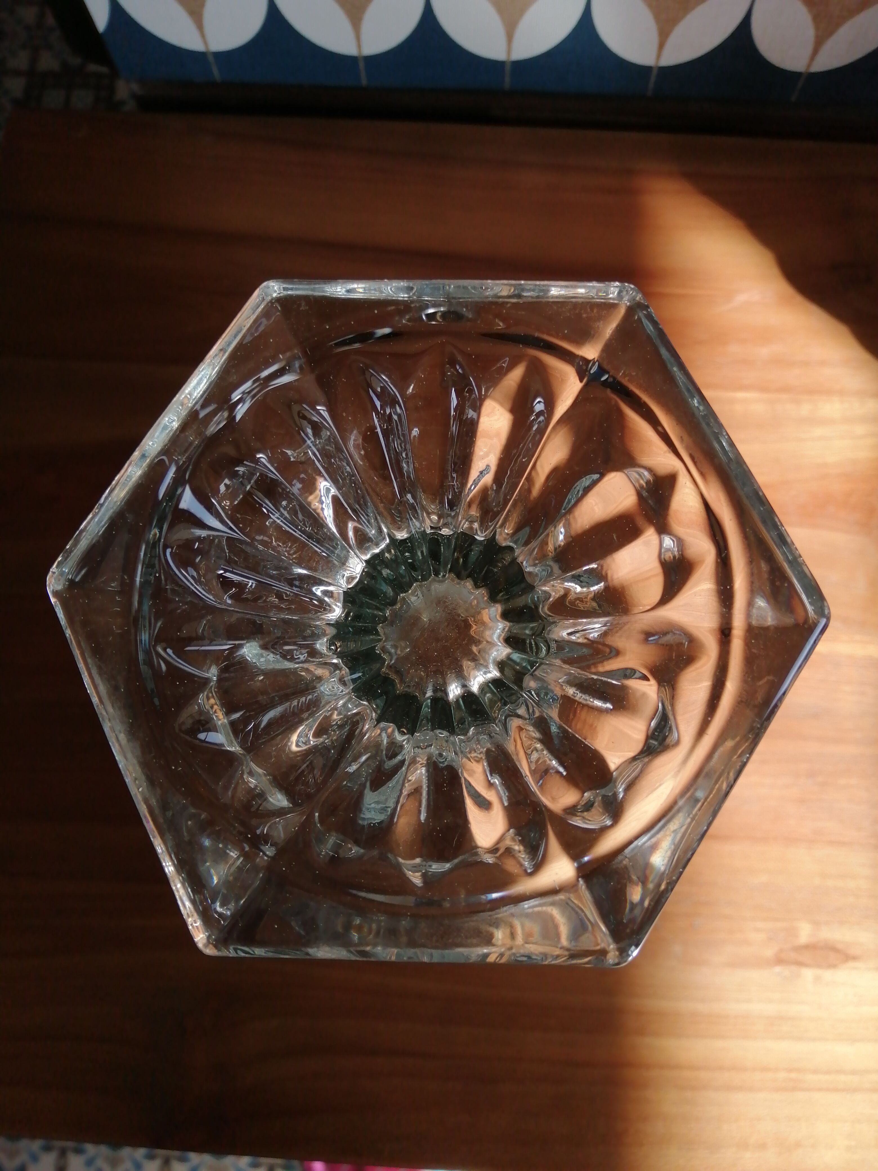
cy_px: 586
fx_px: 879
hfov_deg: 53.1
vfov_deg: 67.3
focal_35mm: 26
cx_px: 439
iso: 50
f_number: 1.8
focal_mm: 3.6
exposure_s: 1/361
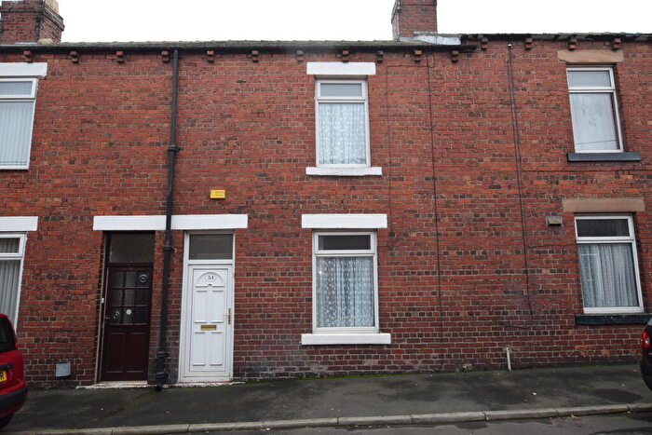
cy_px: 218
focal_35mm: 21
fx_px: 380
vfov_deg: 59.5
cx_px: 326
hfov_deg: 81.2
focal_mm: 14
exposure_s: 1/125
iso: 450
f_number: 5.6
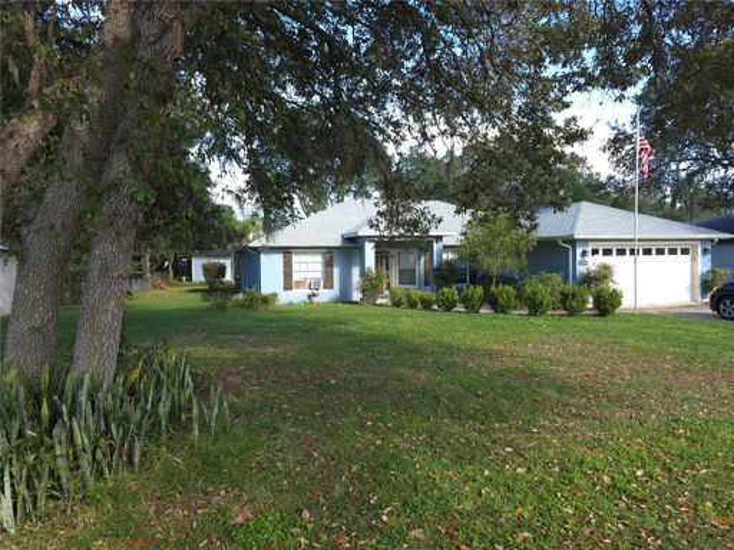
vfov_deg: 58.9
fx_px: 488
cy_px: 275
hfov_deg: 73.9
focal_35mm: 23
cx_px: 367
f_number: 1.7
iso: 16
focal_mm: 6.3
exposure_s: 1/120
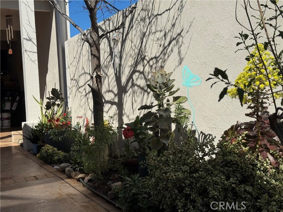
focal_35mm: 48
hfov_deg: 39.7
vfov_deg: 30.3
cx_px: 142
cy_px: 106
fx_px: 392
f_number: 1.78
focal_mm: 6.76
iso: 64
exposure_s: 1/7092
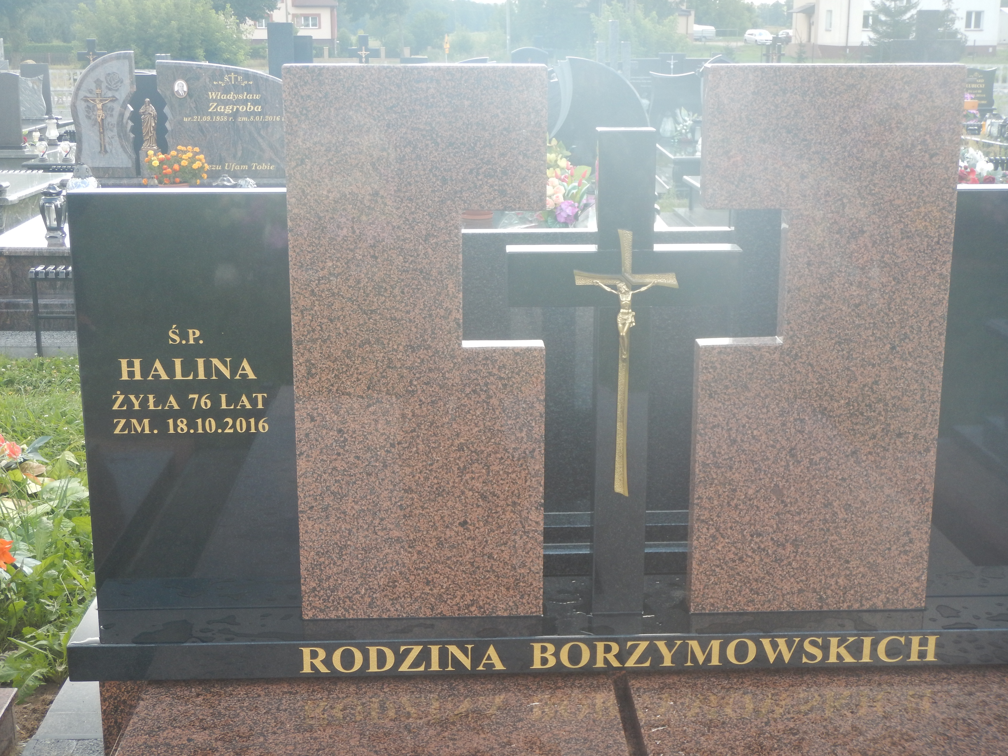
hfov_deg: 39.7
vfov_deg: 30.3
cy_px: 378
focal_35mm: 48
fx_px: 1398
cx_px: 504
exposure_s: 1/125
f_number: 4.3
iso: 125
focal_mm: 8.5
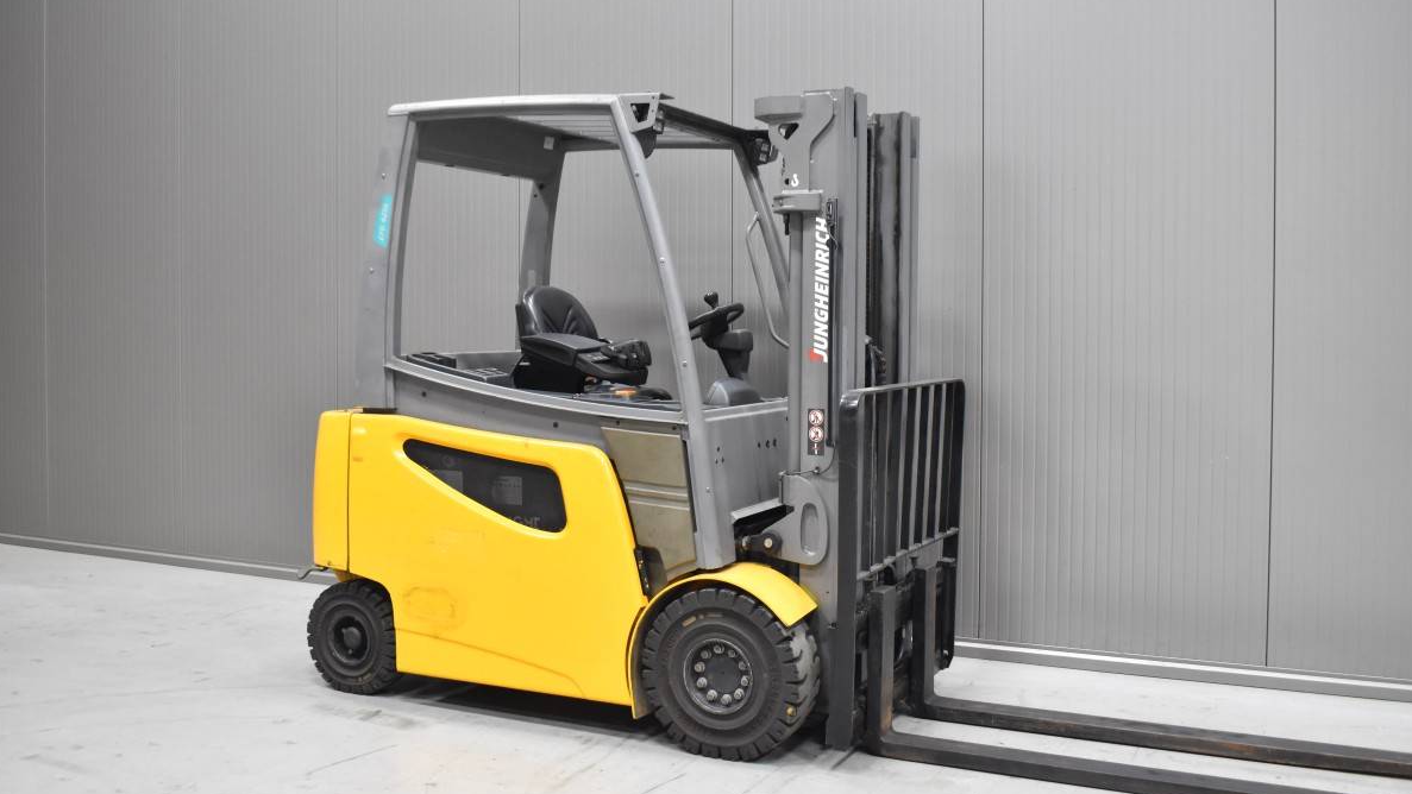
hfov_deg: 54.6
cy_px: 373
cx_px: 705
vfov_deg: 32.4
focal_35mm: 37
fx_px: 1368
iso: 1600
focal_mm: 23
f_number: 4.5
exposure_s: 1/40
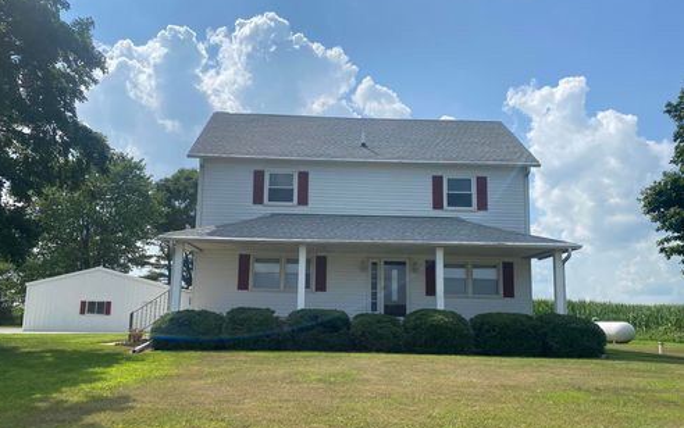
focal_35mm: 28
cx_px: 338
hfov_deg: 66.4
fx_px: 522
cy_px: 241
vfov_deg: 44.5
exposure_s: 1/5236
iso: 32
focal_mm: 4.25
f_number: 1.8
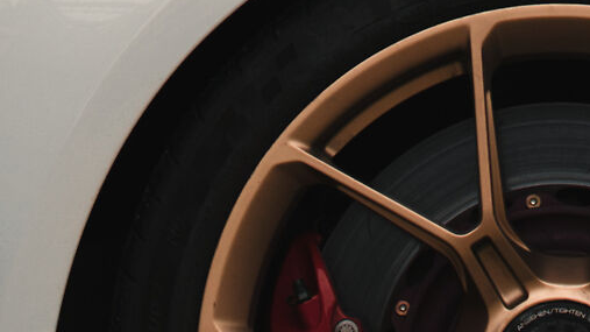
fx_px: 6523
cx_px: 559
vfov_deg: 2.9
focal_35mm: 417
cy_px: 269
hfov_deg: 5.2
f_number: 1.4
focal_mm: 56
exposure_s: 1/4000
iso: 100
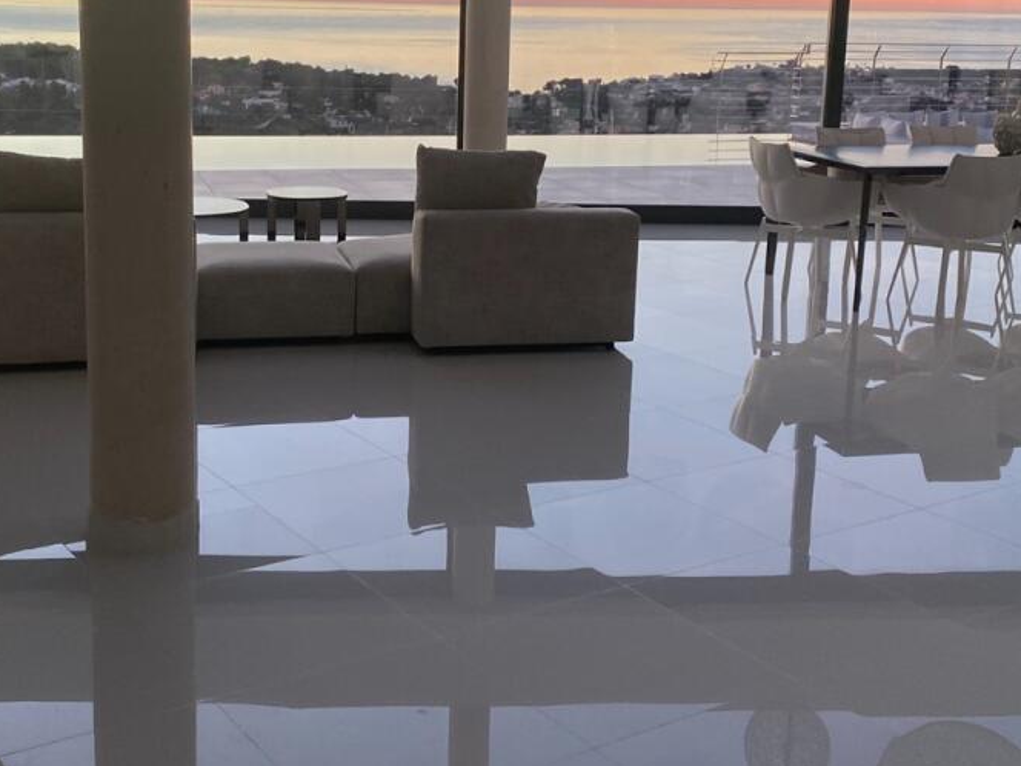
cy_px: 235
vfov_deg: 30.6
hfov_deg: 40.3
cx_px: 421
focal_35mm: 47
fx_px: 1386
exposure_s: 1/118
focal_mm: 4.25
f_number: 1.8
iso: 125
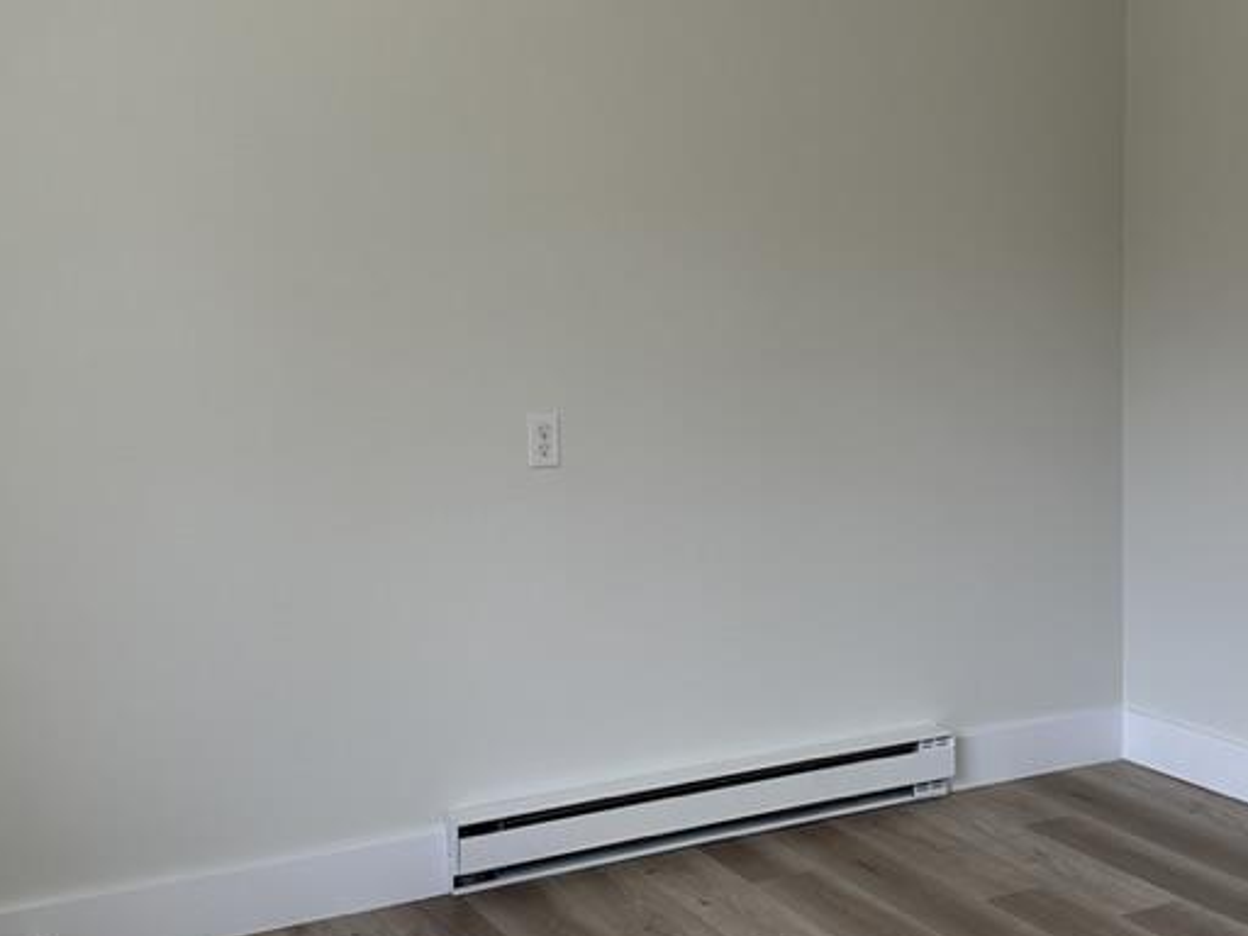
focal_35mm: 48
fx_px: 1731
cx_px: 800
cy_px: 427
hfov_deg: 39.3
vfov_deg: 30.3
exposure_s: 1/255
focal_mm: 6.86
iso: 80
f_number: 1.78
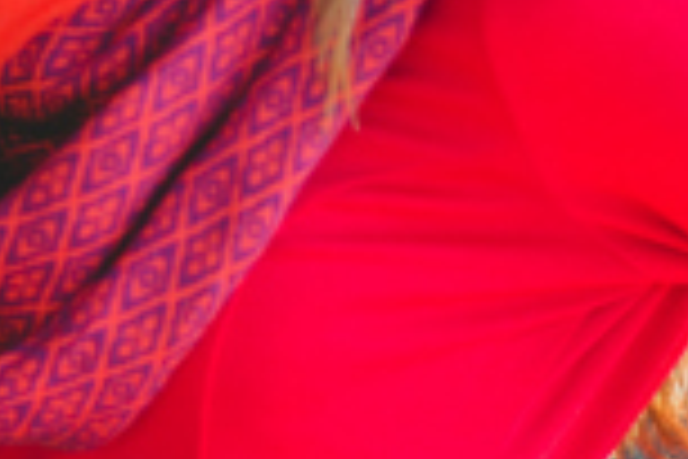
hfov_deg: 5.8
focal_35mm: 354
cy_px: -72
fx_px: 6765
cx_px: 454
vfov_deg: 3.9
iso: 160
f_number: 1.4
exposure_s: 1/1000
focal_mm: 85
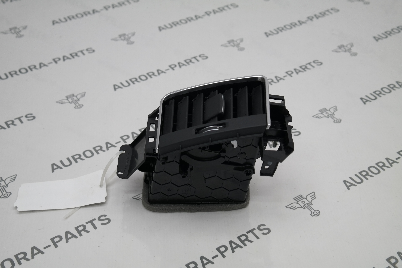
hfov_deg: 37.5
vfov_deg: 25.5
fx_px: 592
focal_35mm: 53
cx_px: 201
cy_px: 134
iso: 200
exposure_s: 1/80
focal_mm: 35
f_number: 4.5
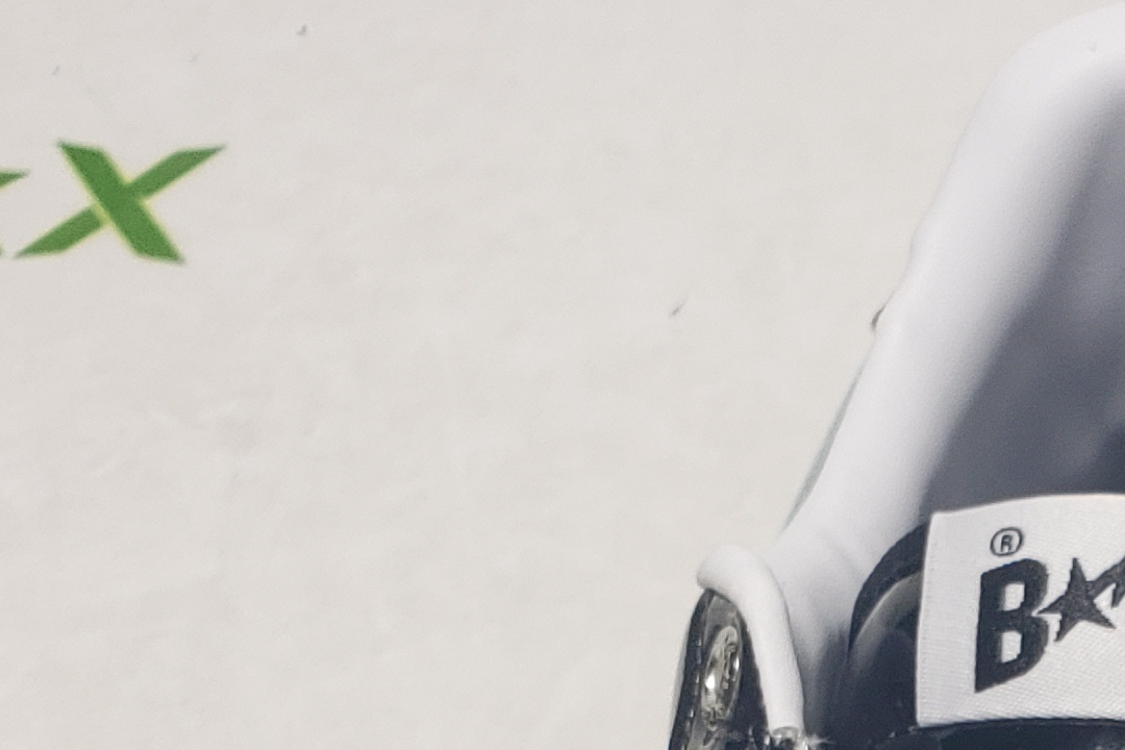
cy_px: 1475
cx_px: 1506
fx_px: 3156
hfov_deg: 18.6
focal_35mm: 101
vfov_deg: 12.1
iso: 50
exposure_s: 1/188
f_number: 2.4
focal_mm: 4.3
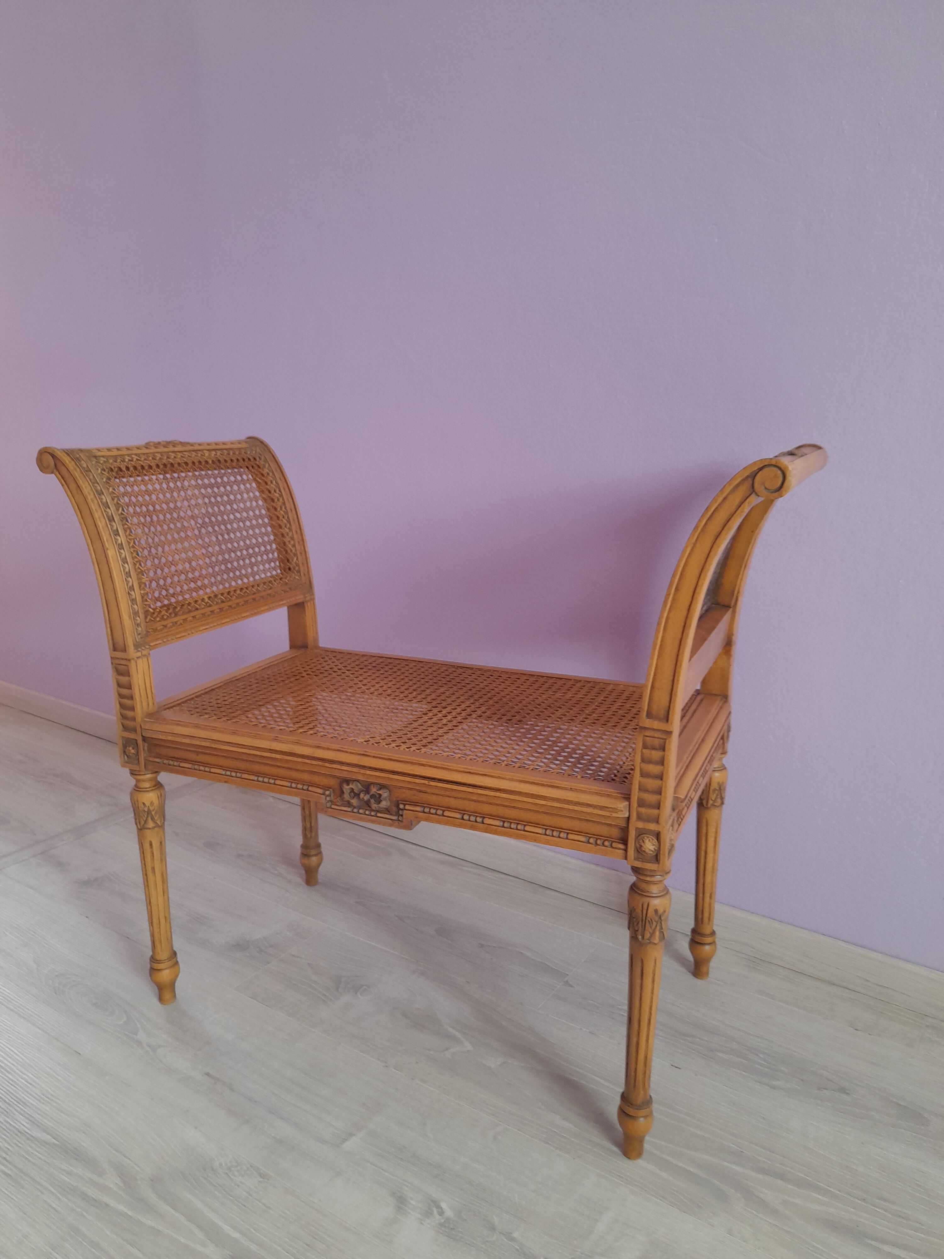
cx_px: 472
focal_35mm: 25
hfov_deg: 54.9
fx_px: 909
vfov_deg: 69.4
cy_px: 630
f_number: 2
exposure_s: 1/50
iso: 200
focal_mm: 4.6
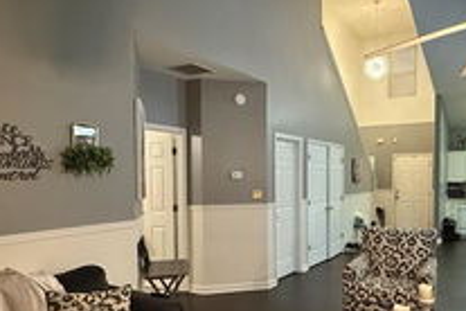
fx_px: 388
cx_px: 283
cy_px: 192
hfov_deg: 61.3
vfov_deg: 43.3
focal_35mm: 30
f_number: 2.2
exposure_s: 1/60
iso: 1000
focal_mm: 2.22
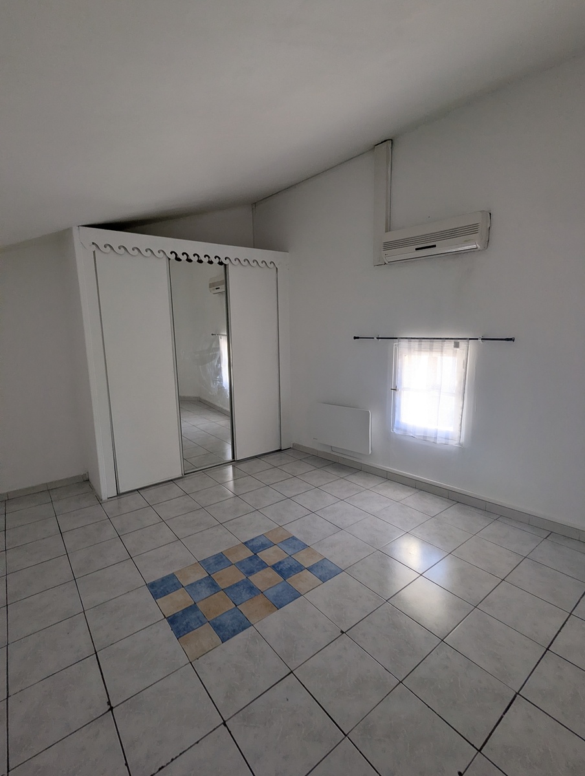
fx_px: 360
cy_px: 388
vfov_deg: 94.4
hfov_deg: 78.3
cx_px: 292
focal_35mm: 16
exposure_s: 1/64.2
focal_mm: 2.35
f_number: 2.2
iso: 47
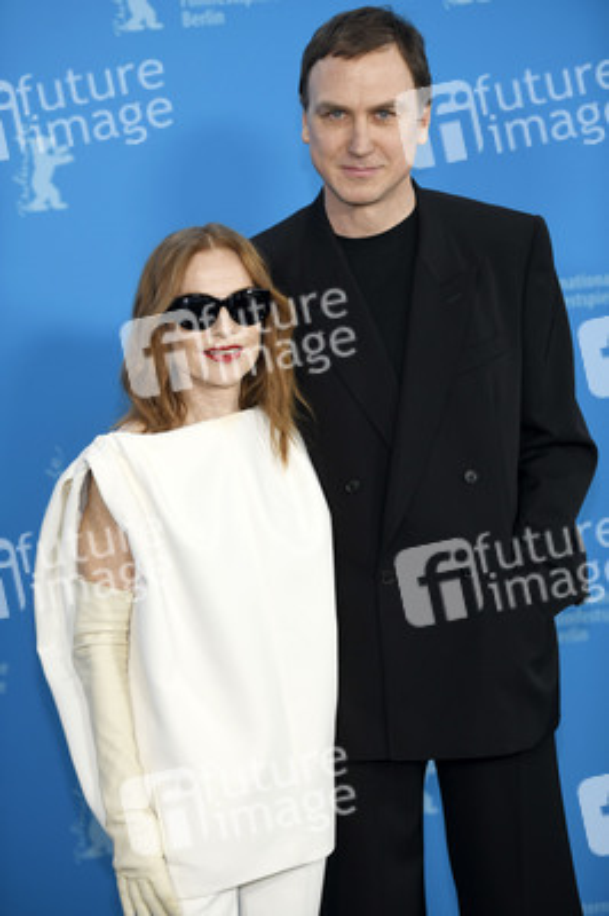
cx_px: 304
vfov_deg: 17.7
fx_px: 2948
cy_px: 458
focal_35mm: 116
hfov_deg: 11.8
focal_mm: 116
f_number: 3.2
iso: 640
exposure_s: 1/400
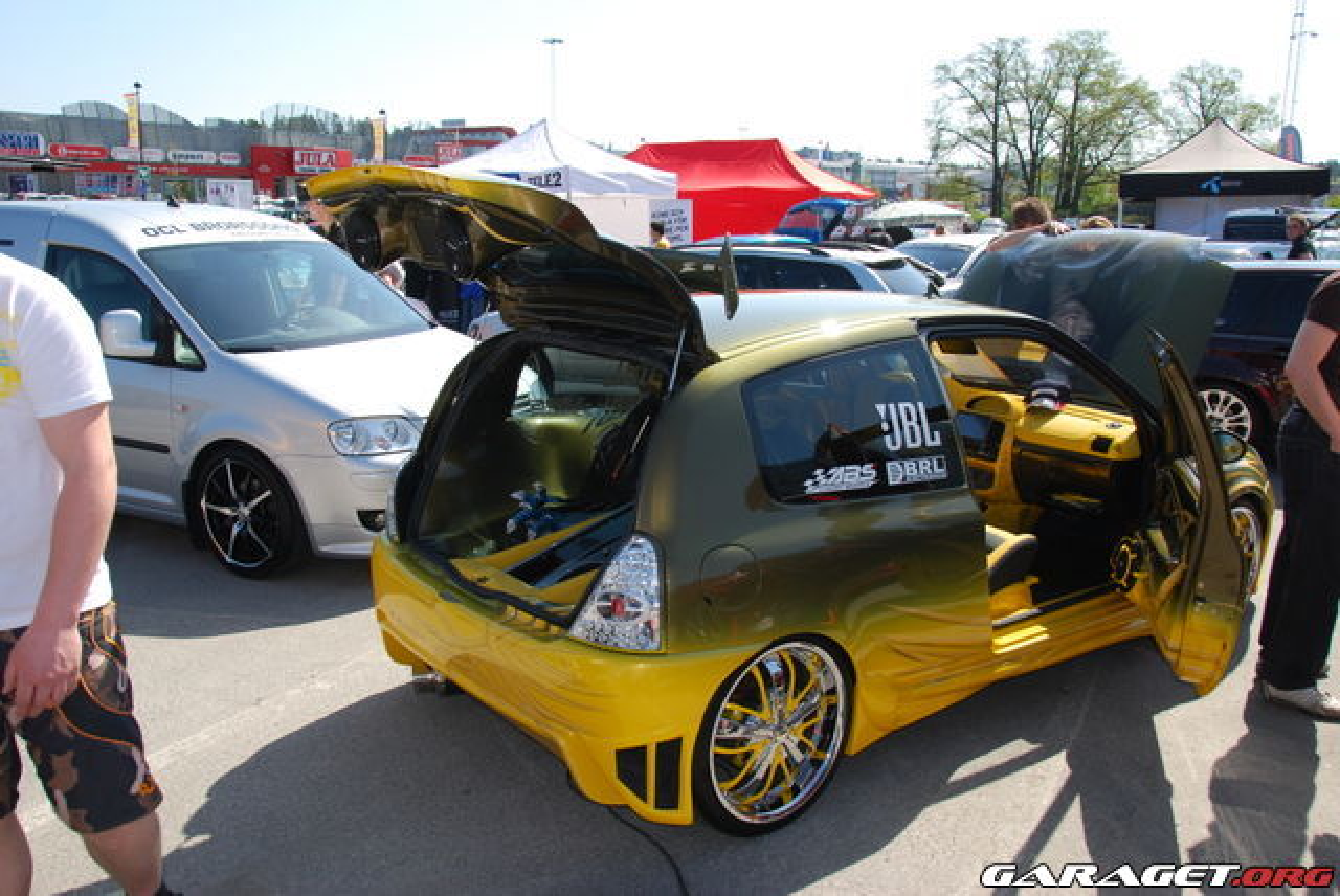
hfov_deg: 61.9
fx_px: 1118
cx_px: 670
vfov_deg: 43.7
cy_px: 448
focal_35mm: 30
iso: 100
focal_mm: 20
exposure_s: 1/200
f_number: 7.1
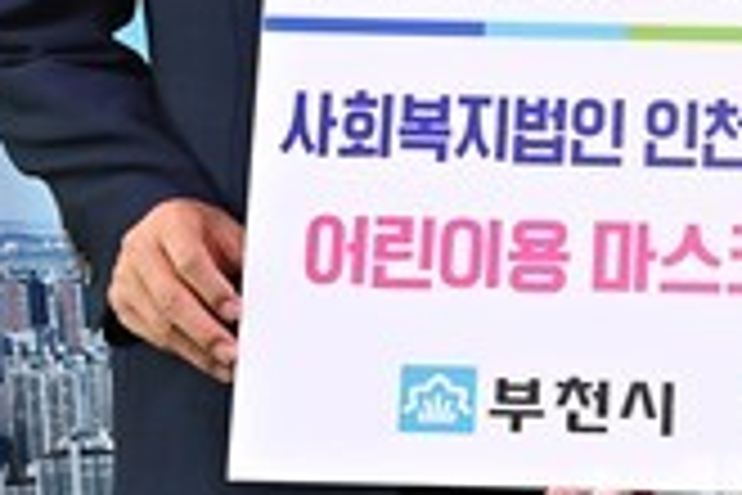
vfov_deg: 10.8
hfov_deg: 15.9
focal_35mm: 124
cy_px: -171
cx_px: 863
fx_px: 2556
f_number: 5.6
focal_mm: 34
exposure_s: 1/125
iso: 1600
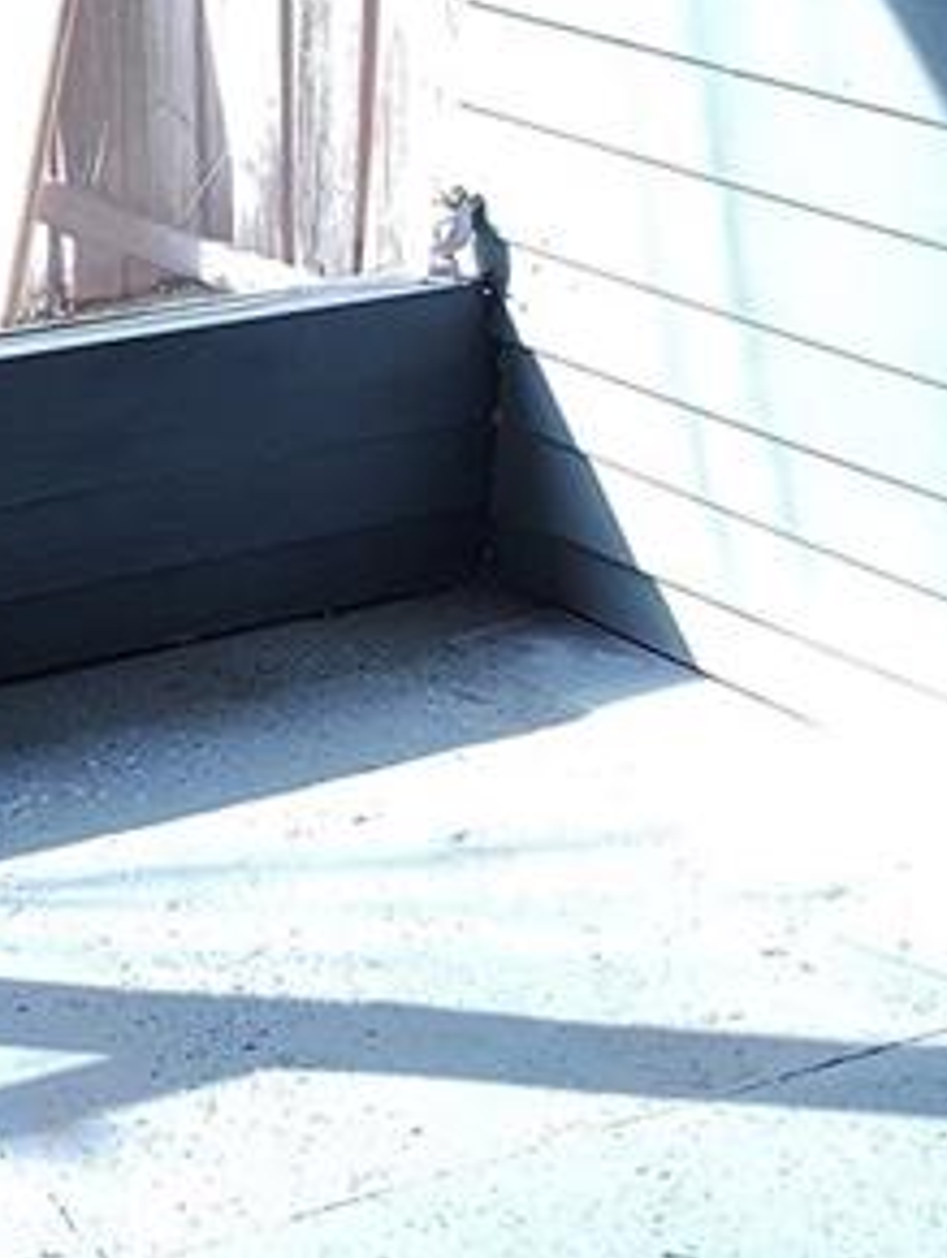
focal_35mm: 99
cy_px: 86
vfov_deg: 19.4
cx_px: -110
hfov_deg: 14.6
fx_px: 3603
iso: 139
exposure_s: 1/200
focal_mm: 5.56
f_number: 1.8
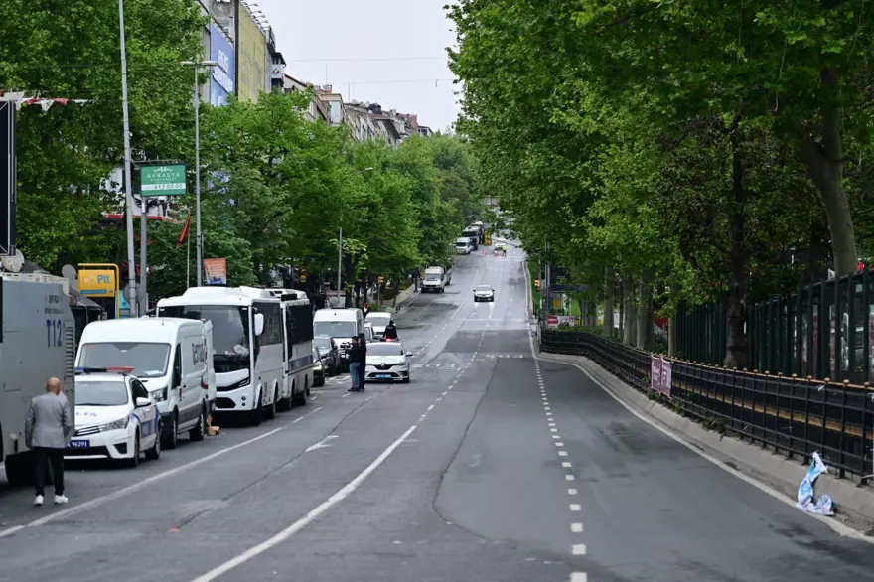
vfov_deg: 13.0
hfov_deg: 19.5
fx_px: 2548
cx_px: 437
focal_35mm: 105
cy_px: 291
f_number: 2.8
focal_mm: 70
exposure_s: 1/400
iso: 320
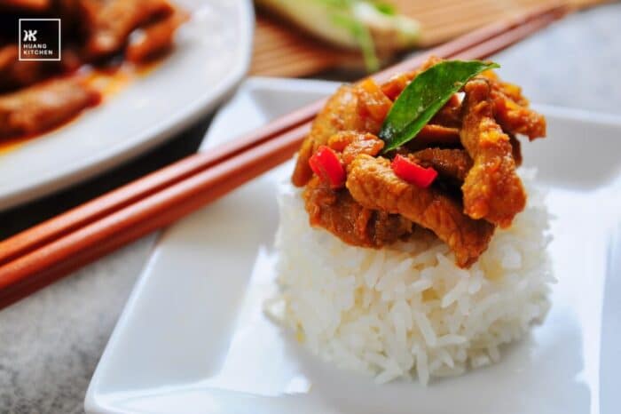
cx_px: 310
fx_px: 1138
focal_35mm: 66
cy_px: 207
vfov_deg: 20.6
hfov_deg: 30.5
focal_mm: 44
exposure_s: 1/90
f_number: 4.8
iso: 160
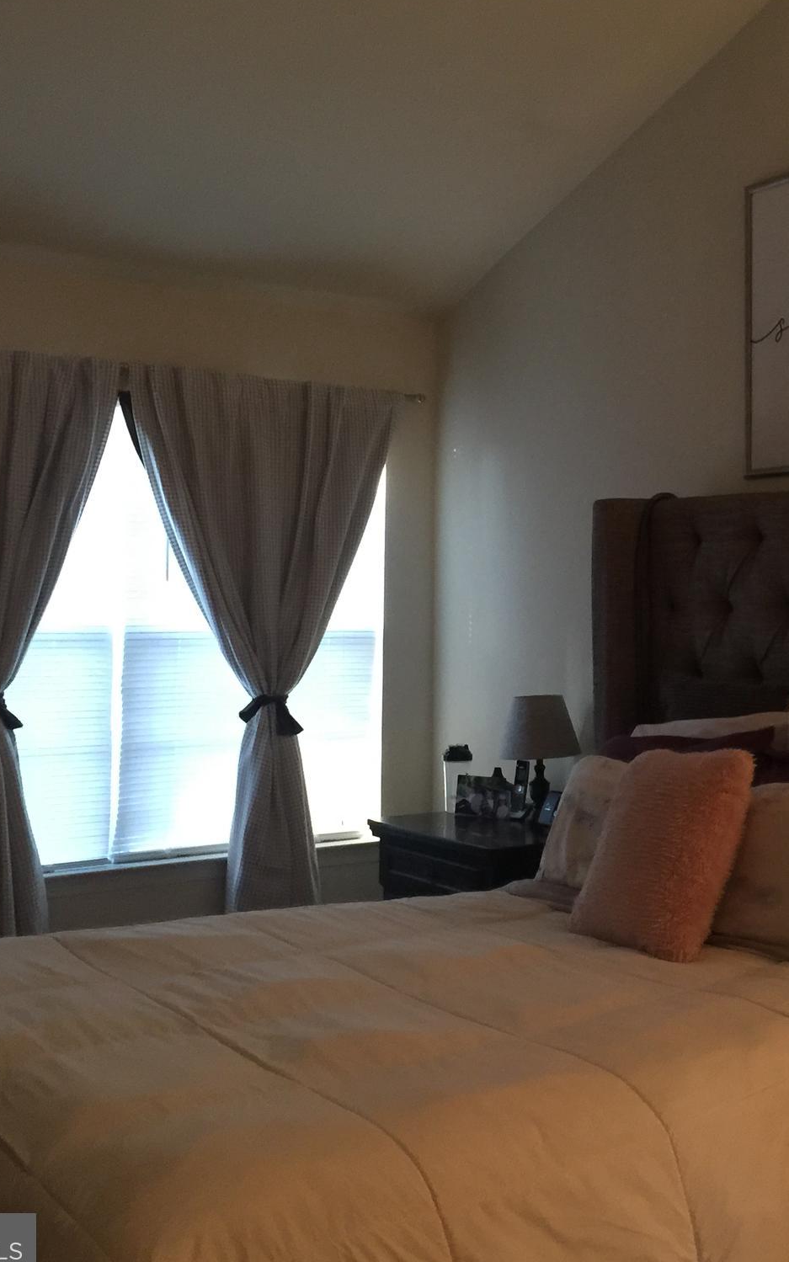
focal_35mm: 42
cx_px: 688
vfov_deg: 47.2
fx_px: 1445
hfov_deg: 29.5
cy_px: 636
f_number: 2.2
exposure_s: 1/15
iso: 125
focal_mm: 4.15
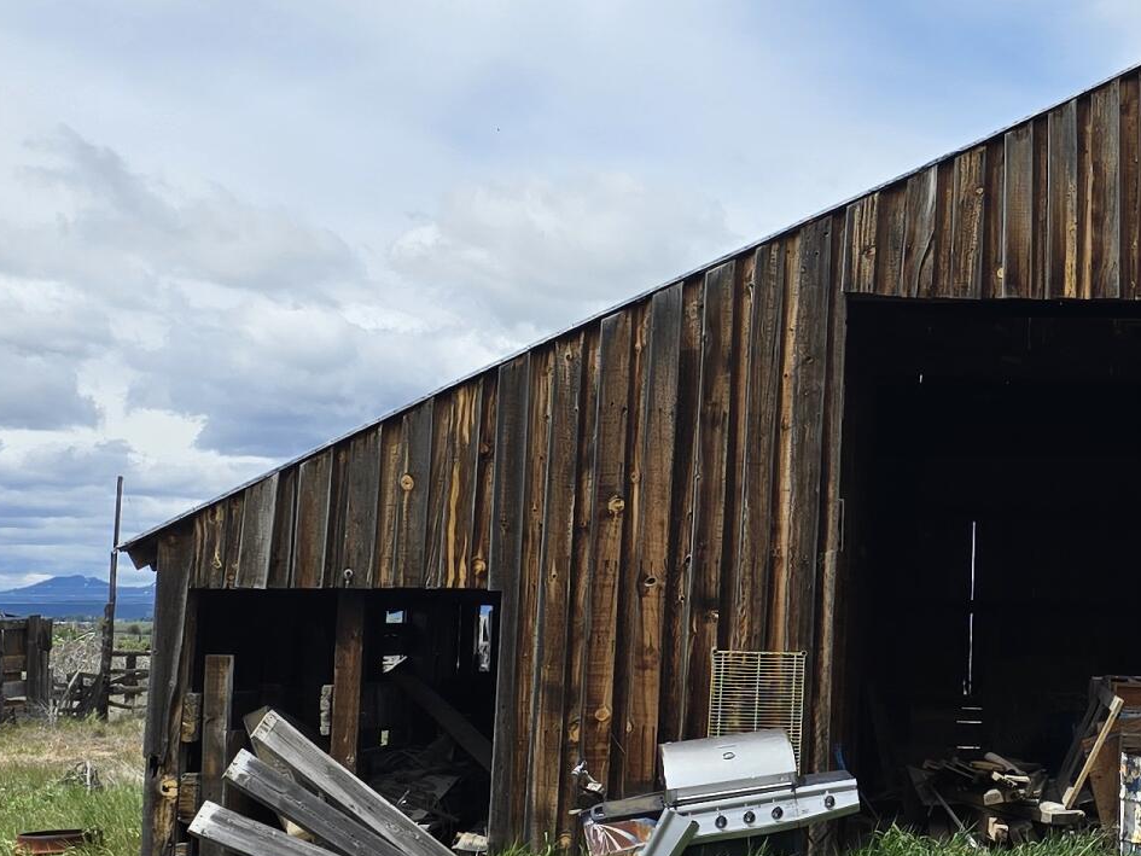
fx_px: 2407
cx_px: 1084
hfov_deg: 25.6
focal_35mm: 73
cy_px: 372
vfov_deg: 20.2
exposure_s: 1/1472
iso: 12
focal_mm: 6.3
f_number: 1.7
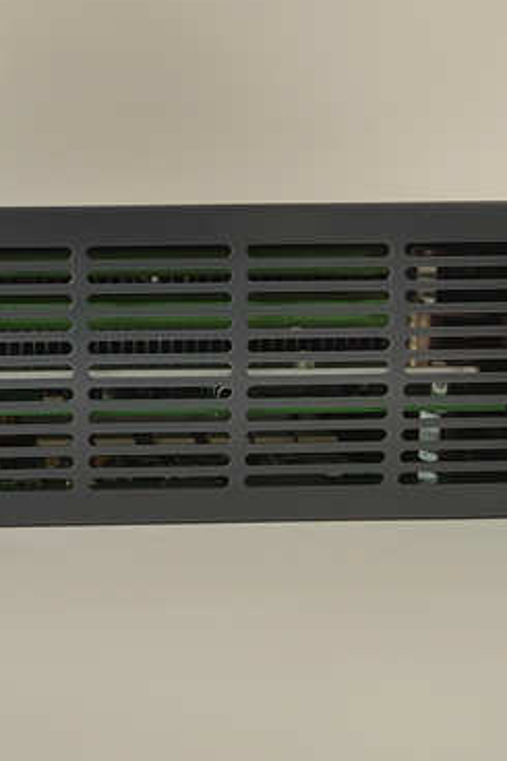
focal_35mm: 39
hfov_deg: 32.8
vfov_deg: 49.4
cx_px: 74
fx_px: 825
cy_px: 318
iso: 1931
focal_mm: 5.52
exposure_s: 1/100
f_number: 1.9
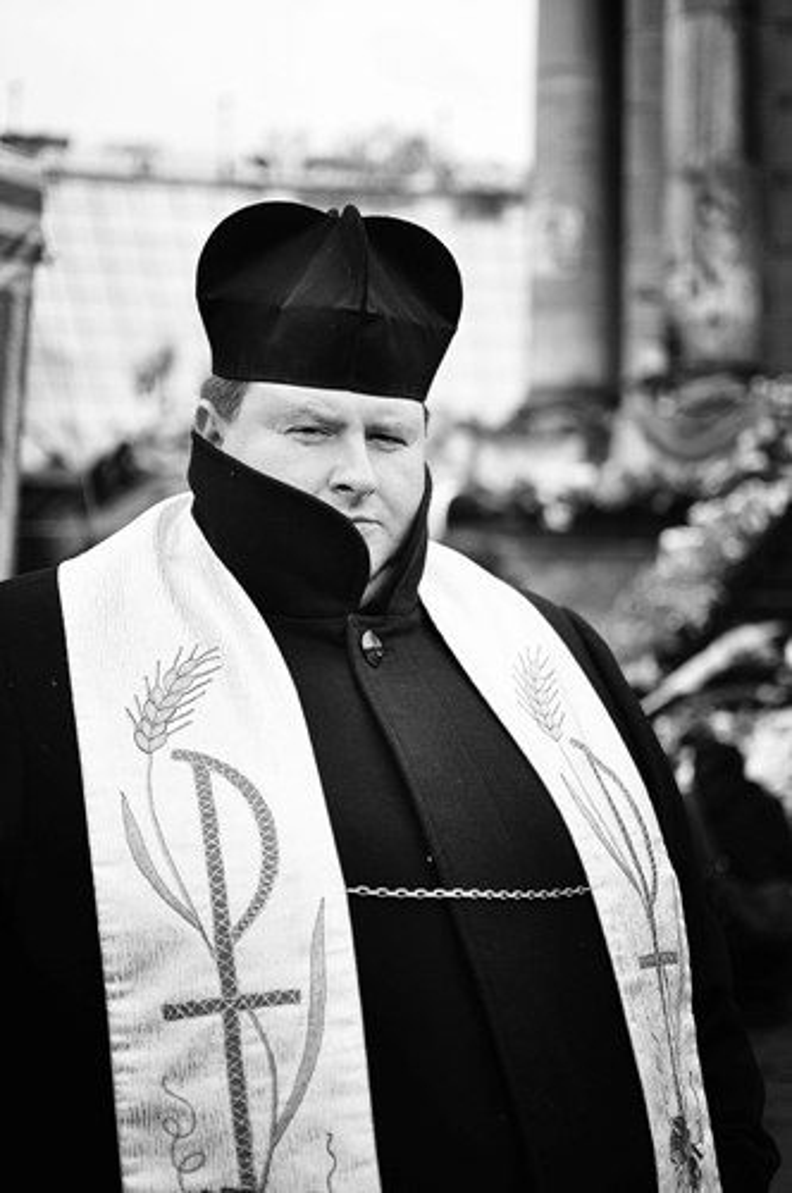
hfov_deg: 25.7
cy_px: 596
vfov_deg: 37.9
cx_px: 396
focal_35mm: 52
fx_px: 1737
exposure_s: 1/1600
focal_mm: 35
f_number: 1.8
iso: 250
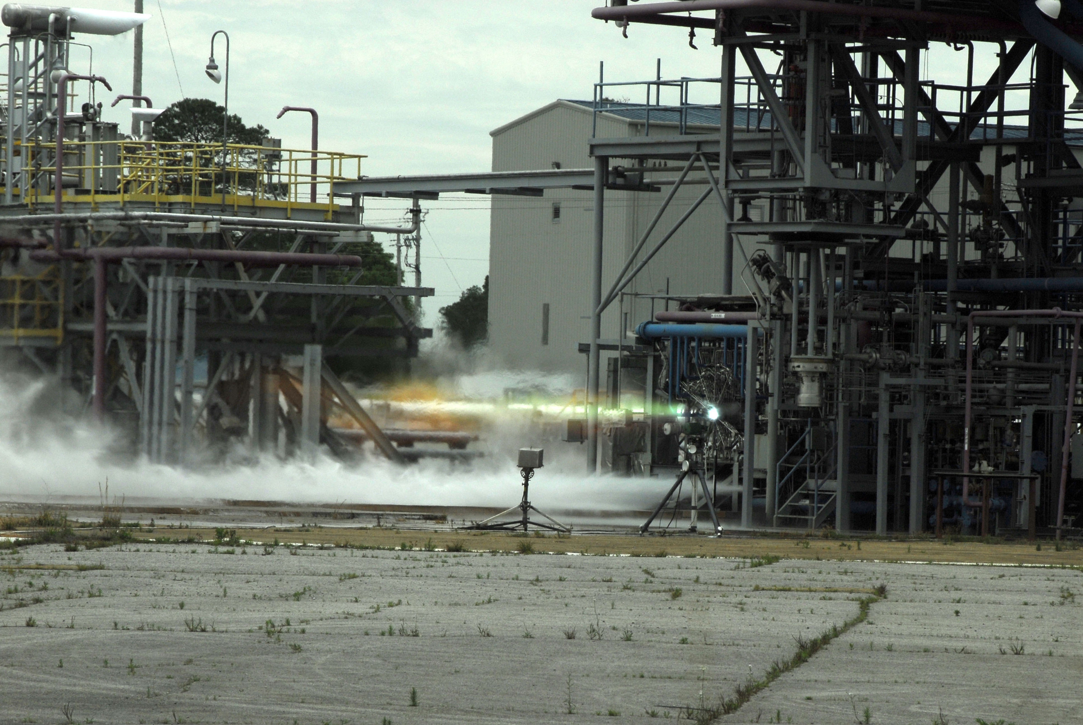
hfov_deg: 18.2
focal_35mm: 112
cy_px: 362
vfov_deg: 12.2
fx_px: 3389
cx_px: 542
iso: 200
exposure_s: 1/640
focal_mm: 75
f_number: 13
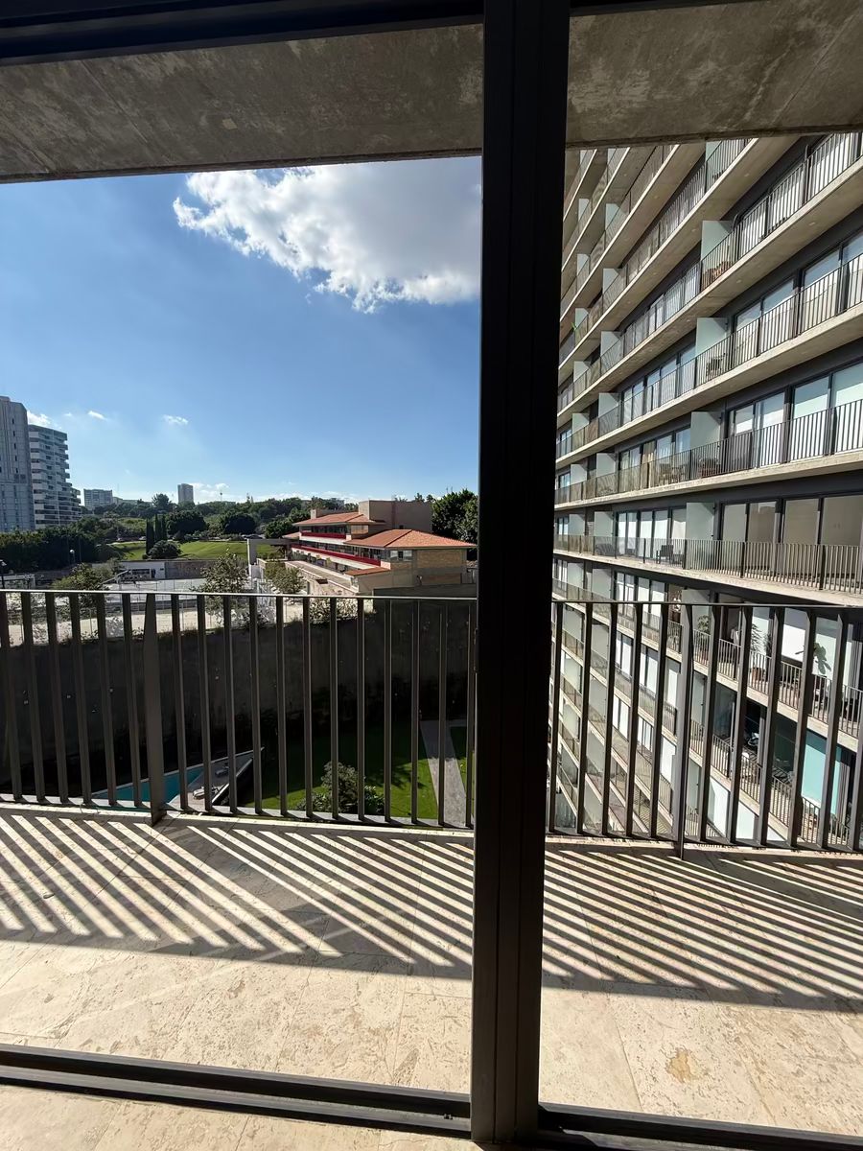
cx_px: 432
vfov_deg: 102.1
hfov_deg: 85.7
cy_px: 576
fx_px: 465
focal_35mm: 14
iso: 50
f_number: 2.2
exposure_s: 1/2165
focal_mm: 2.22
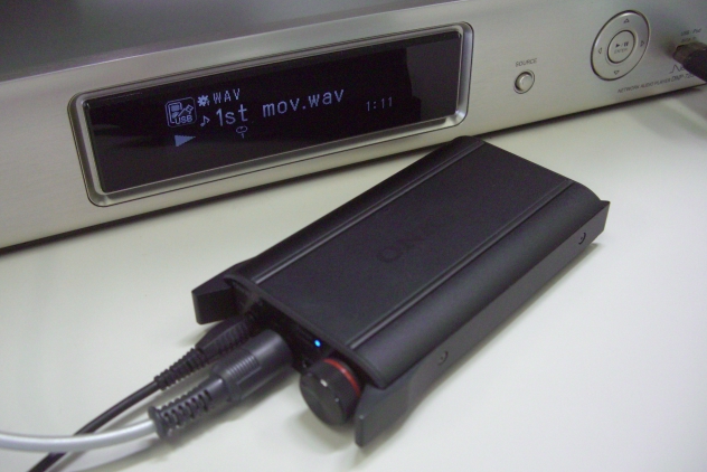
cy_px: 253
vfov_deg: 33.4
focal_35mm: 40
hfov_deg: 48.4
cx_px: 351
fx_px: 786
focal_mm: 7.9
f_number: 2.8
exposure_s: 1/100
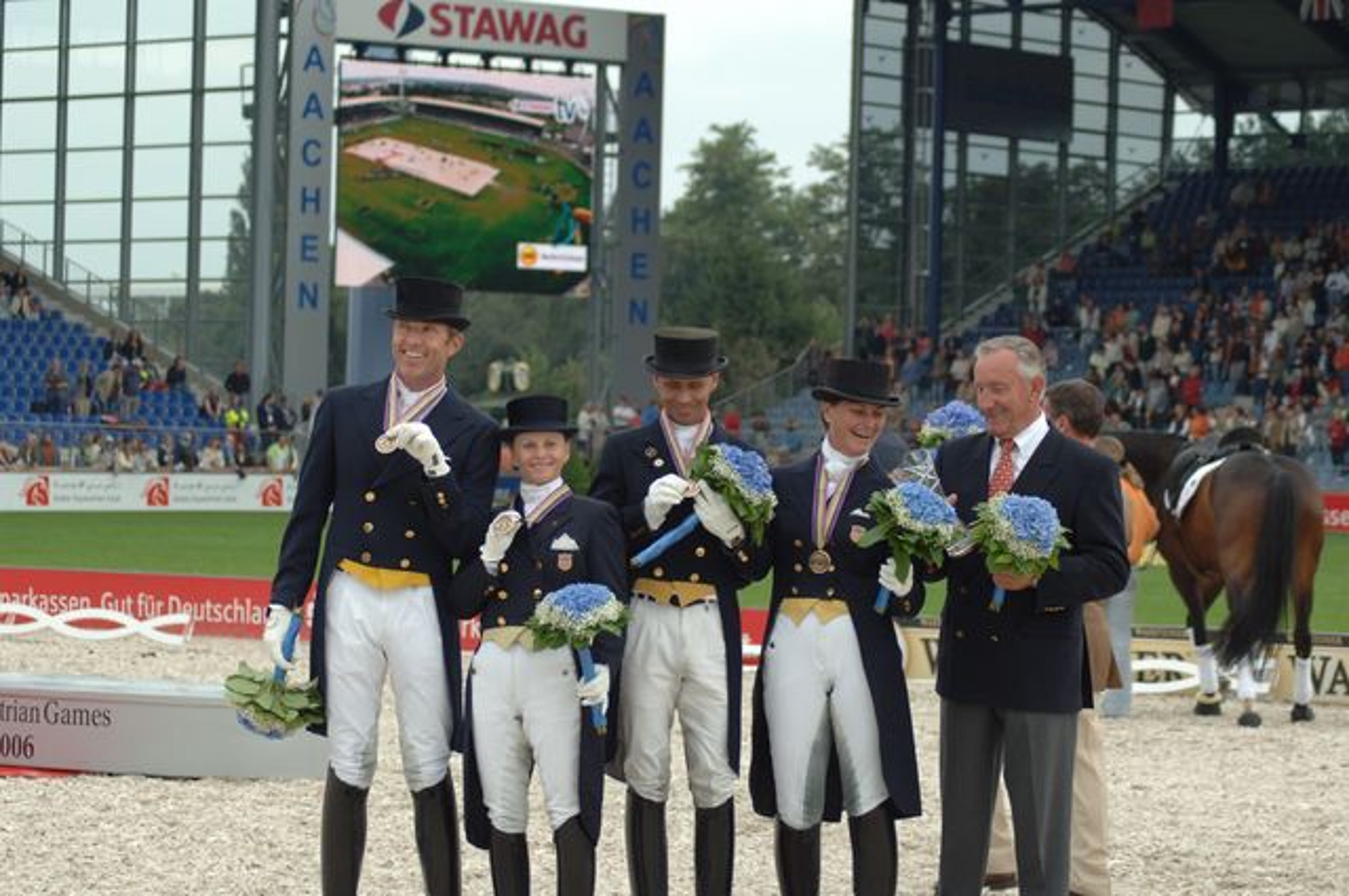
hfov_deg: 17.1
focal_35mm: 120
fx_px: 4491
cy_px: 448
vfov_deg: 11.4
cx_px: 674
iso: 200
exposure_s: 1/320
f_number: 5.6
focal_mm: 80
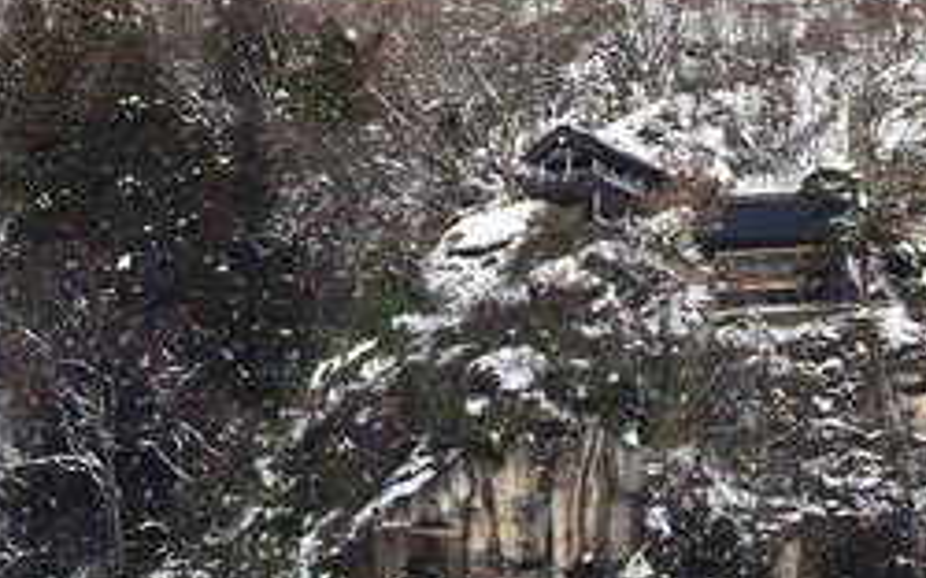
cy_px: 204
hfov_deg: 7.8
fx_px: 6811
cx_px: 741
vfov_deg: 4.9
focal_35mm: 270
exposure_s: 1/320
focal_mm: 98
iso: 200
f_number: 9
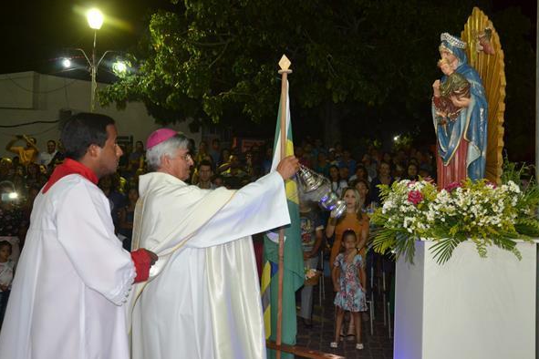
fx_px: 584
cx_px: 289
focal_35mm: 39
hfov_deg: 49.5
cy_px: 165
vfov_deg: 34.2
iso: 1400
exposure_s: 1/60
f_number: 3.8
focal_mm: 24
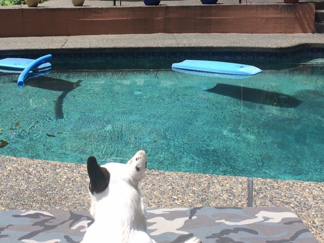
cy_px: 73
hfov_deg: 38.5
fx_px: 459
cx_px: 110
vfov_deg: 29.4
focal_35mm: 49
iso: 32
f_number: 2.2
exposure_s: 1/1282
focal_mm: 4.12
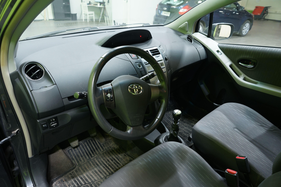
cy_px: 94
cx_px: 140
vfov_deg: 53.1
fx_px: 187
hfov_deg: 73.7
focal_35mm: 24
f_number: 4.5
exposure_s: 1/20
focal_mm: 24
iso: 800
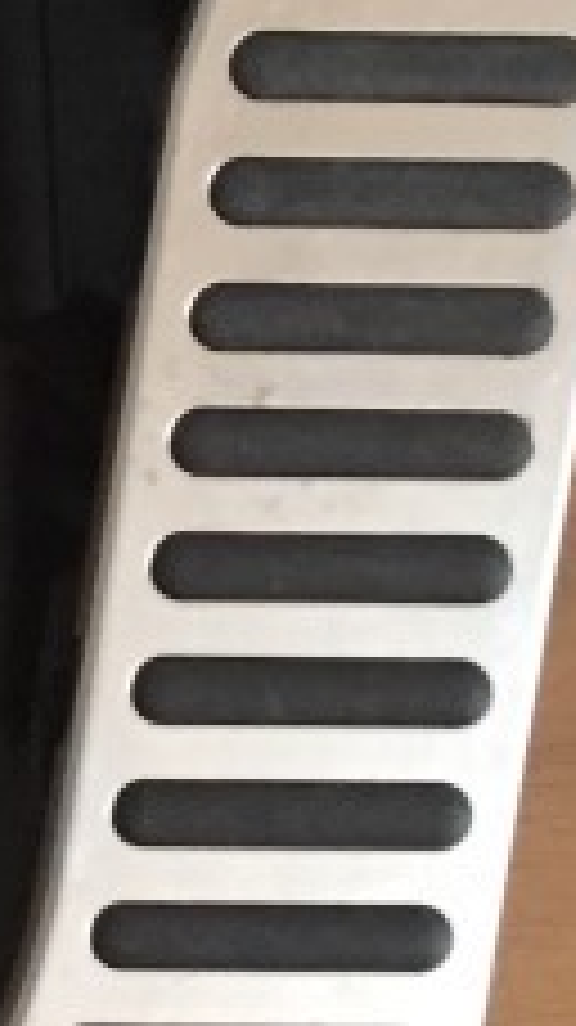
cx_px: -886
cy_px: 486
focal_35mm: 142
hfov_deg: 7.8
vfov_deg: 15.1
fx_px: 3861
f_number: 2.2
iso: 500
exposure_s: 1/17
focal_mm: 4.15
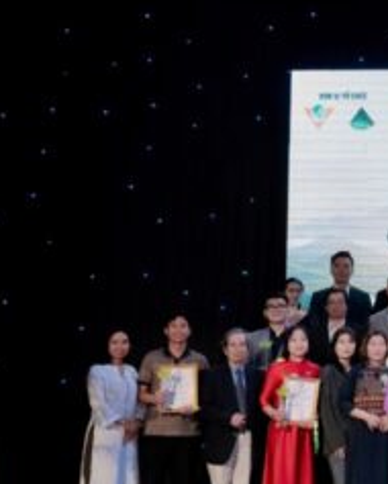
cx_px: 604
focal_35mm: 96
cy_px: 241
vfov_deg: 20.0
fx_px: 1376
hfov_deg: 14.8
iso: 3200
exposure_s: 1/160
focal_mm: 40.4
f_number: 6.3
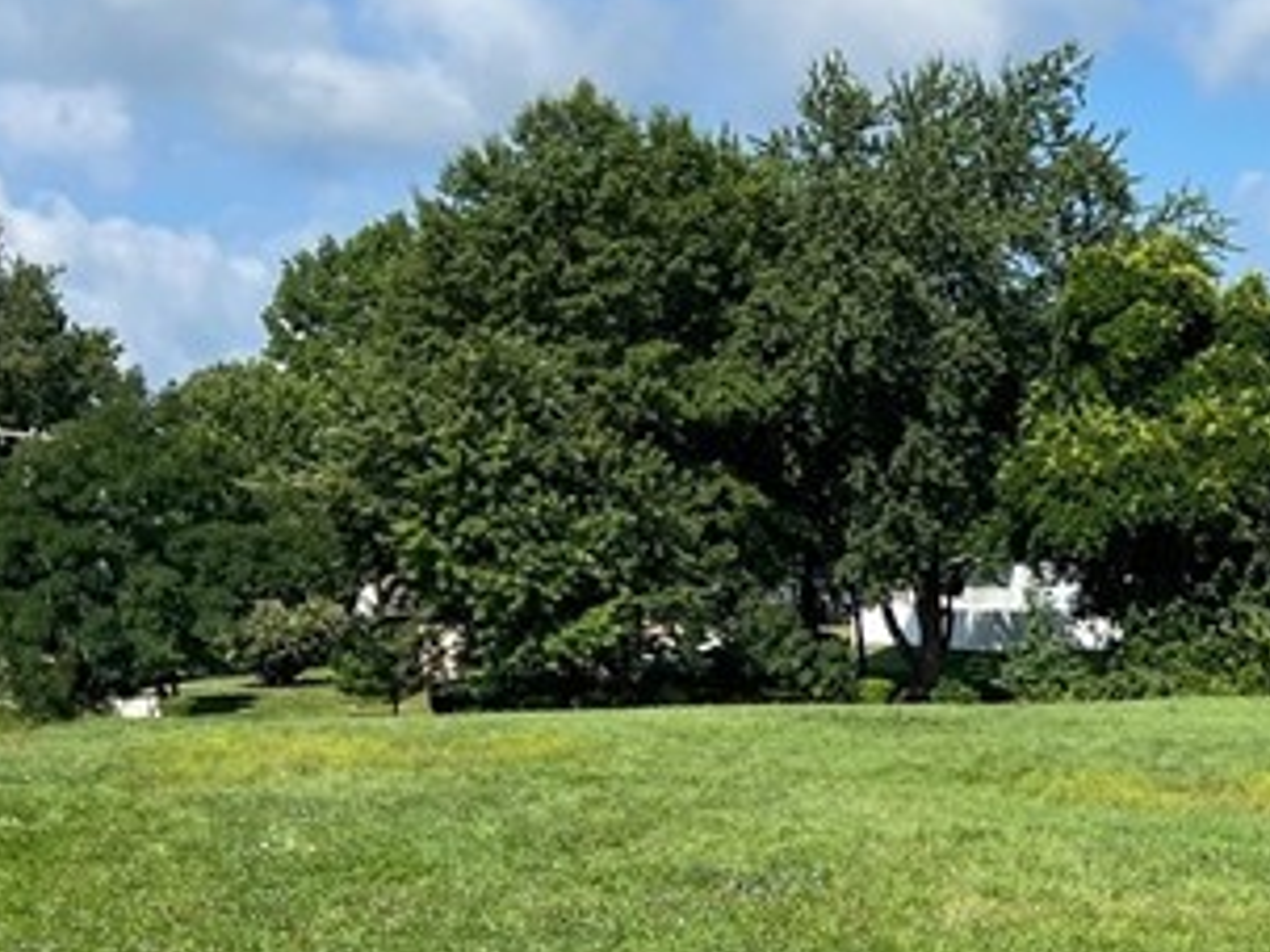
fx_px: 3227
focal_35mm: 88
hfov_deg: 22.1
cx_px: 960
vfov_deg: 16.5
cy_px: 906
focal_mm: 5.7
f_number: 1.5
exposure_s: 1/3460
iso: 50
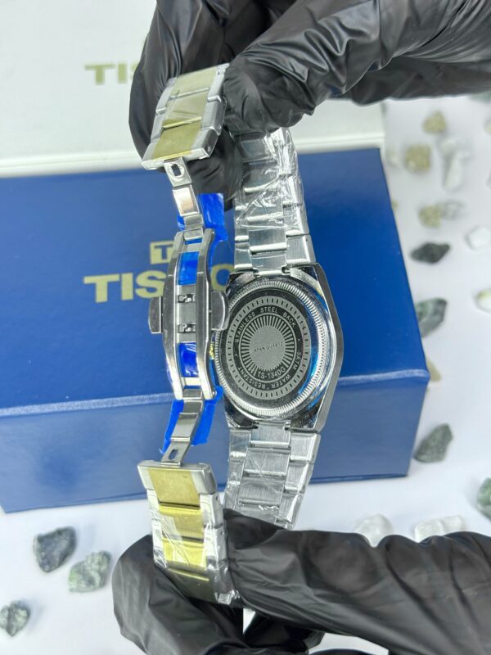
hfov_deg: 30.3
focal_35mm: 48
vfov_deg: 39.7
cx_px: 246
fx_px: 908
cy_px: 328
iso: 64
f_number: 1.78
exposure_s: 1/100
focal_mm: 6.76
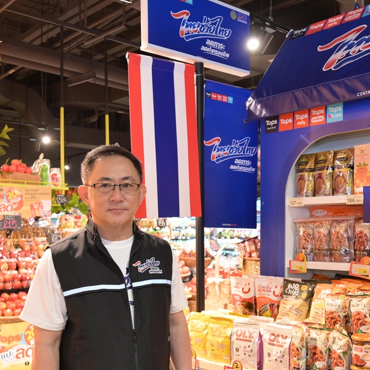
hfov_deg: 39.8
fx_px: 508
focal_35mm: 42
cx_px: 228
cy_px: 248
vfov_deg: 39.5
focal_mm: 22
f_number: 4
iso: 800
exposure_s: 1/60
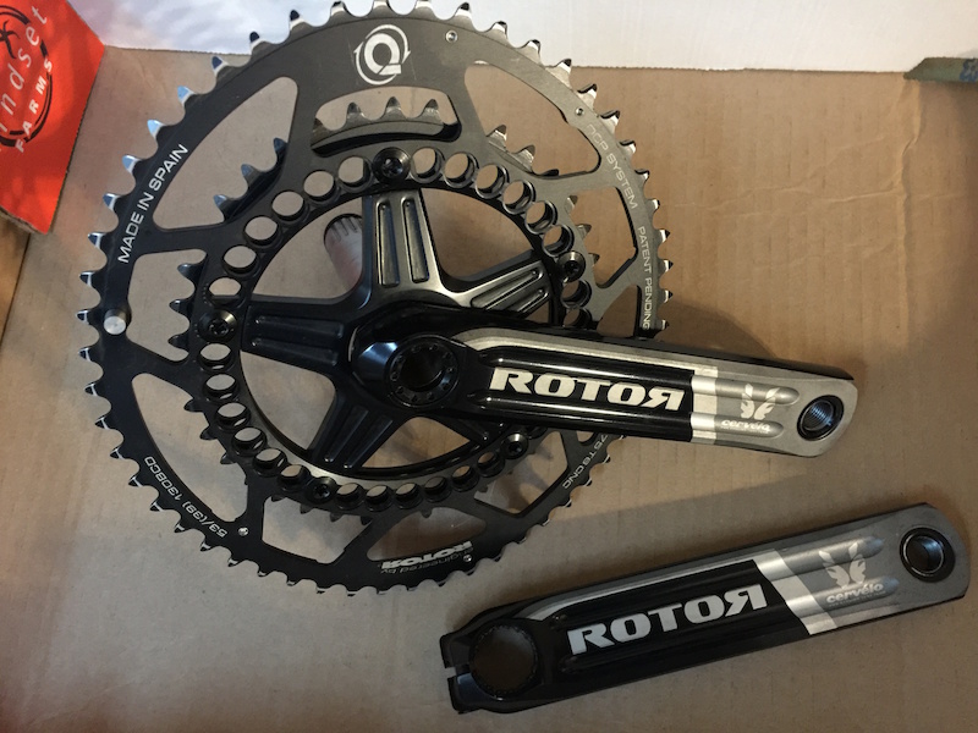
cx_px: 489
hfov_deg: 61.7
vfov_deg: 48.2
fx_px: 819
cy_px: 366
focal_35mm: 29
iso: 160
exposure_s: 1/4
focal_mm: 4.15
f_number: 2.2
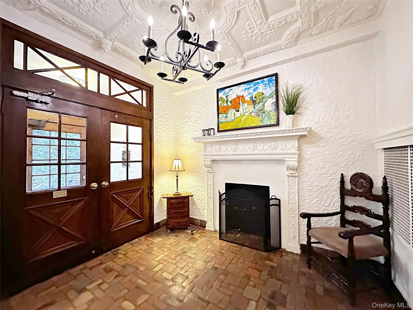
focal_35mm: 14
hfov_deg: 102.1
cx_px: 206
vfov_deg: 85.7
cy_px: 155
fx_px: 167
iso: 2000
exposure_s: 1/30
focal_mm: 2.22
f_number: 2.2
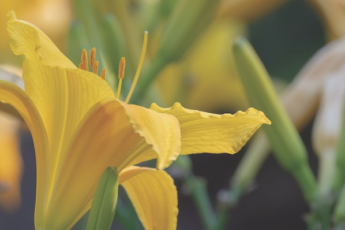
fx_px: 5766
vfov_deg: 2.3
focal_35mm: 602
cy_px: 142
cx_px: 131
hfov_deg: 3.4
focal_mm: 300
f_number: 7.1
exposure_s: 1/640
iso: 1250
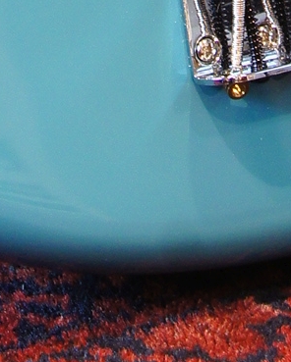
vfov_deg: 4.7
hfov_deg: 4.0
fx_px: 4212
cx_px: 186
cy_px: -740
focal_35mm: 392
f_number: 8
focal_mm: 45
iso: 400
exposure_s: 1/5
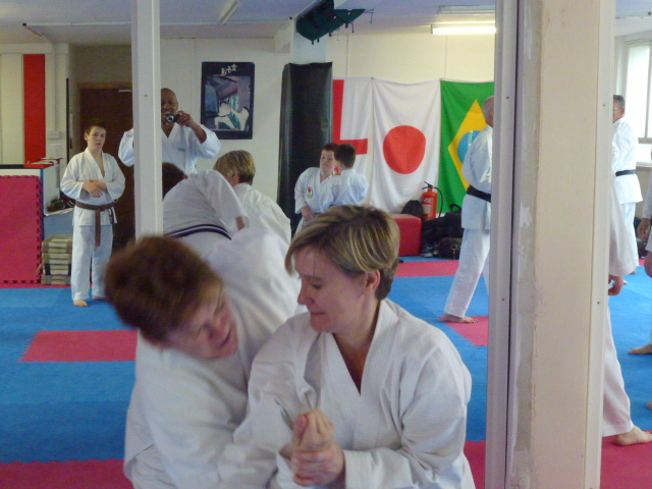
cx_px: 326
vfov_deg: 28.0
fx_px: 979
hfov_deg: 36.8
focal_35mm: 52
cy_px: 244
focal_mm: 9.4
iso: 800
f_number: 4.3
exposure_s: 1/100
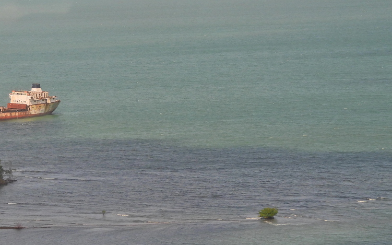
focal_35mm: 271
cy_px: 71
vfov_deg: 4.8
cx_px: 69
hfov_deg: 7.7
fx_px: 2895
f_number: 4.5
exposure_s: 1/320
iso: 100
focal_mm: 26.8
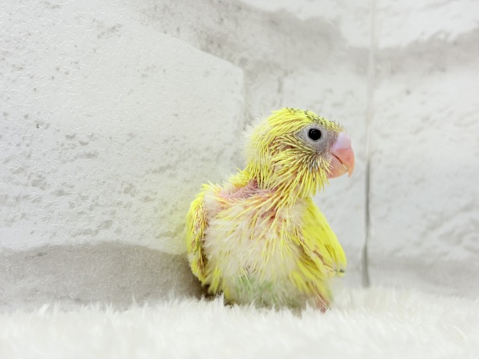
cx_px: 237
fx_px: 733
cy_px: 181
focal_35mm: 53
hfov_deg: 36.2
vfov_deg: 27.5
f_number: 1.6
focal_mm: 5.96
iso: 50
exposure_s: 1/100
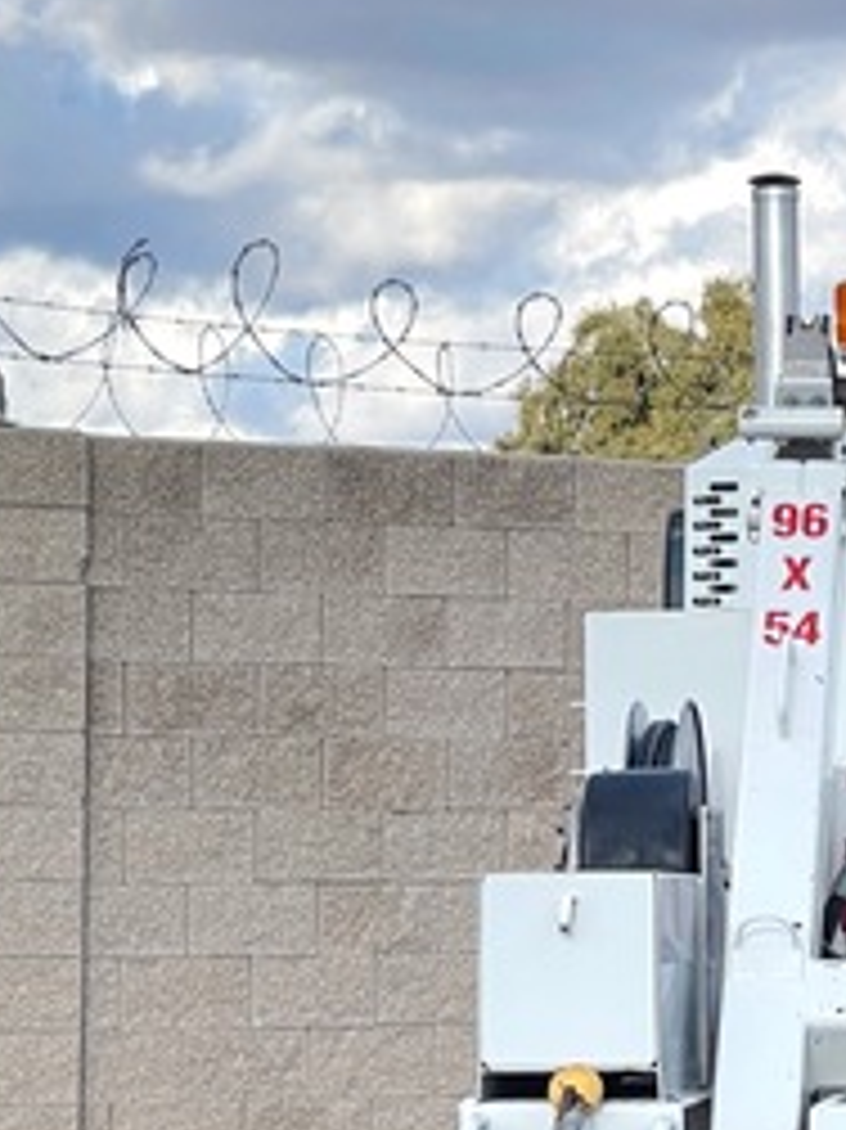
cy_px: 813
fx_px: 6490
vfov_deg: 9.9
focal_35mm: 199
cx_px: 1328
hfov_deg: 7.3
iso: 20
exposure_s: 1/664
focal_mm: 7.5
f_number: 2.2
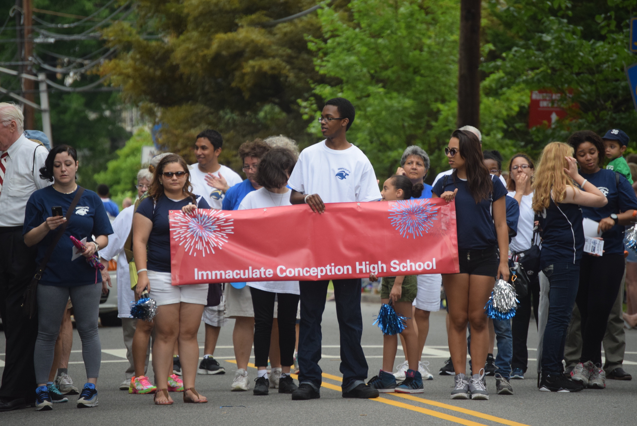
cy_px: 213
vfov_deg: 4.6
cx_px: 318
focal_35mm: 300
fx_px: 5312
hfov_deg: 6.9
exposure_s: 1/500
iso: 1000
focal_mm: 200
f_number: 5.6
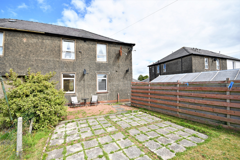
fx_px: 100
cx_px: 120
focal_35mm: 15
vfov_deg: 77.3
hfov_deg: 100.4
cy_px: 80
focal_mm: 10
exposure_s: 1/250
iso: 100
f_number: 7.1
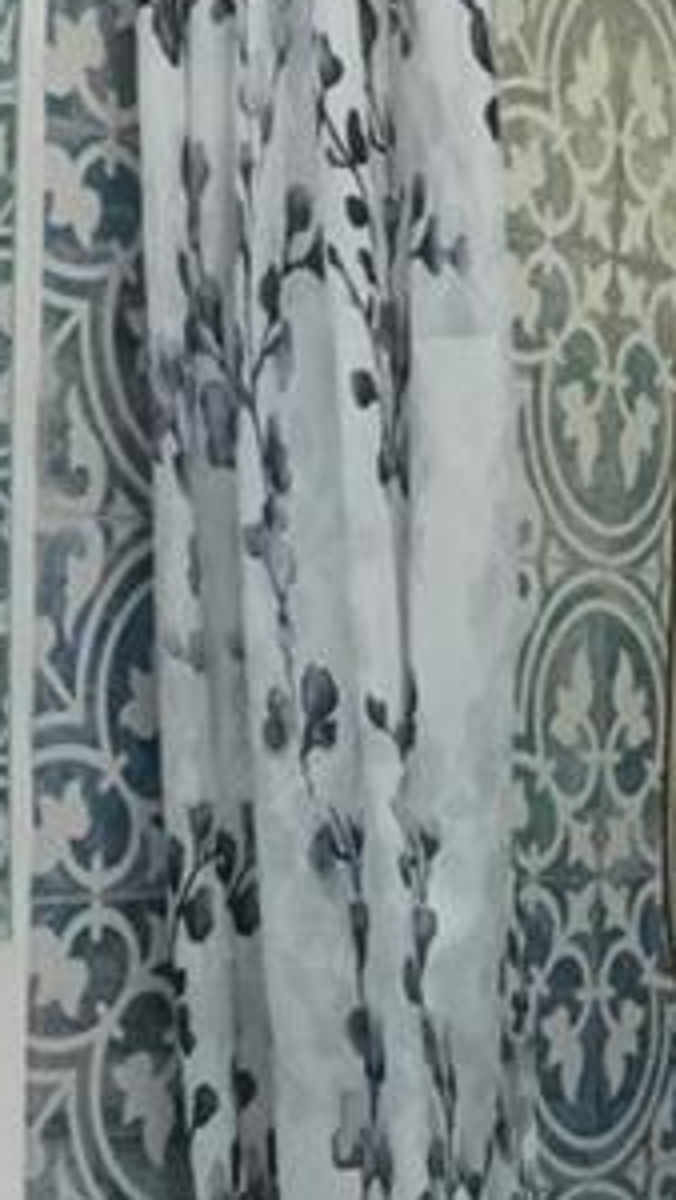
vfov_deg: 22.2
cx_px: 556
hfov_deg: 12.7
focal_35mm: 95
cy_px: 924
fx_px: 3024
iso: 12800
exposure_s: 1/60
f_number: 22
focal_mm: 17
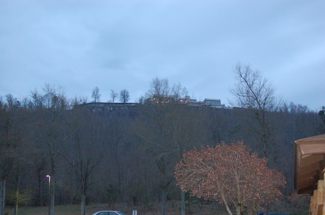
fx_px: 473
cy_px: 108
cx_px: 162
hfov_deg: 37.9
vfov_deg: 25.7
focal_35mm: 52
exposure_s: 1/60
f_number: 2.8
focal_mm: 35
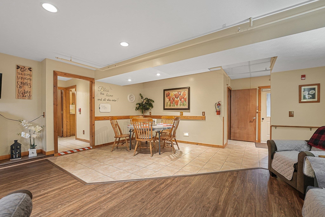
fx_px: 126
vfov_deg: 81.3
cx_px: 162
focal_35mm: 14
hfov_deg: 104.2
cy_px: 108
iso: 2500
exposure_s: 1/60
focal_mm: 14
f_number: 3.2
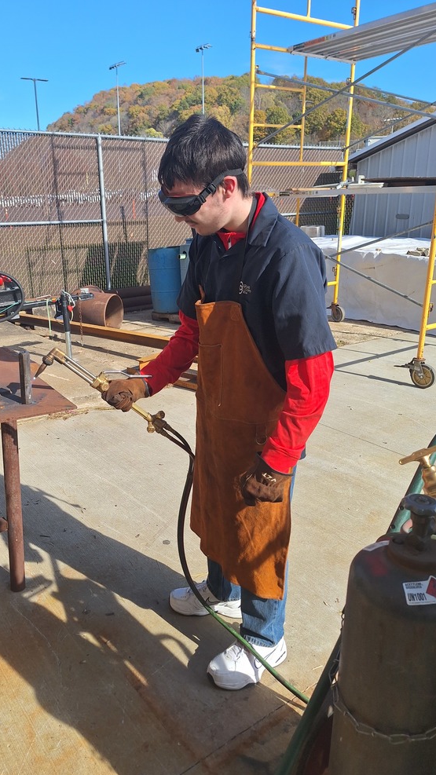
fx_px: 535
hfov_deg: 43.8
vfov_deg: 71.9
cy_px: 376
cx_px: 148
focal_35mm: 26
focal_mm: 5.54
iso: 40
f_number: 1.8
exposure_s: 1/1511
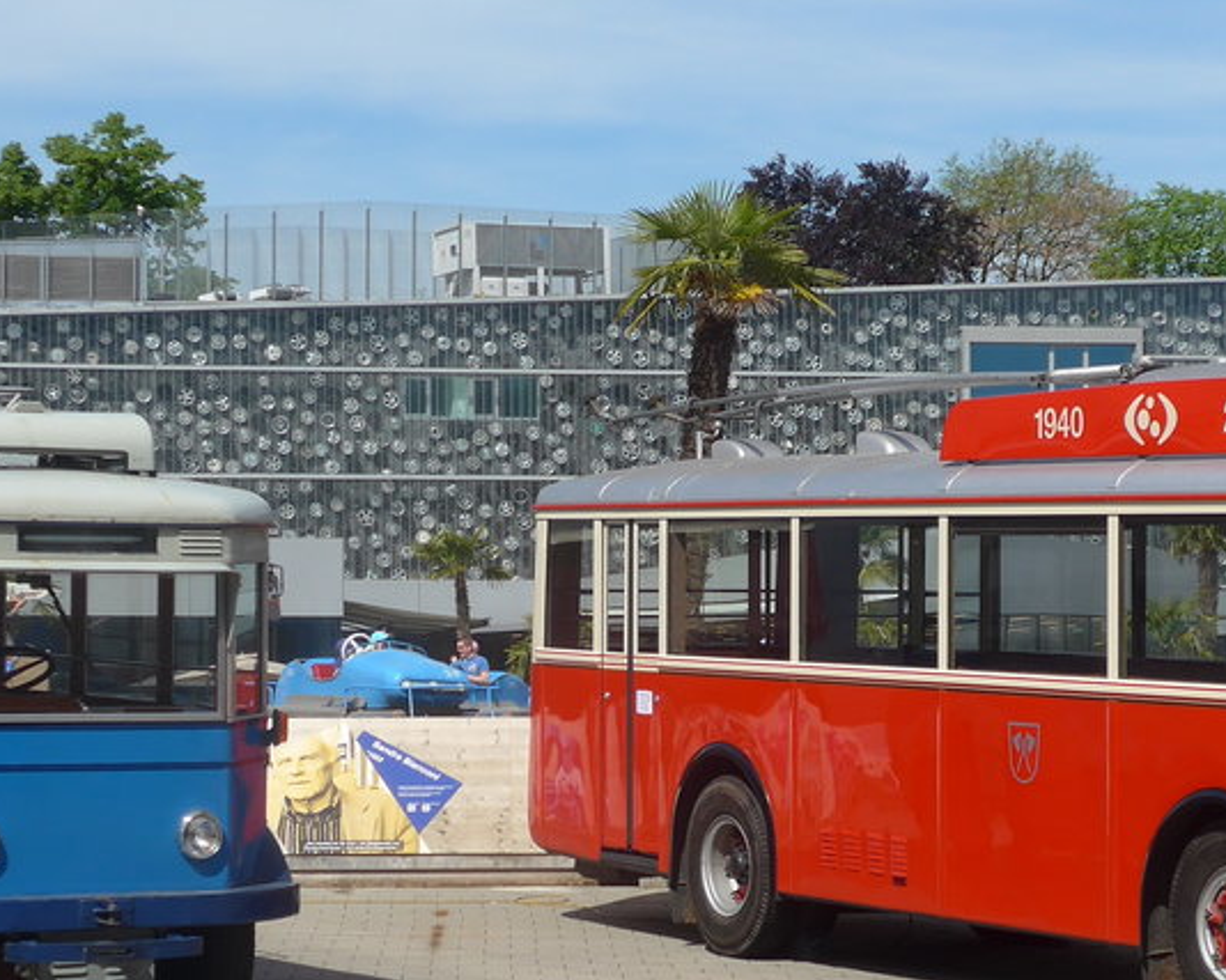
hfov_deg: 16.9
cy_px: 638
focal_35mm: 114
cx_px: 668
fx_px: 4136
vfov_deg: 13.5
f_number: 3.3
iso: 80
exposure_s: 1/1300
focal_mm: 10.7
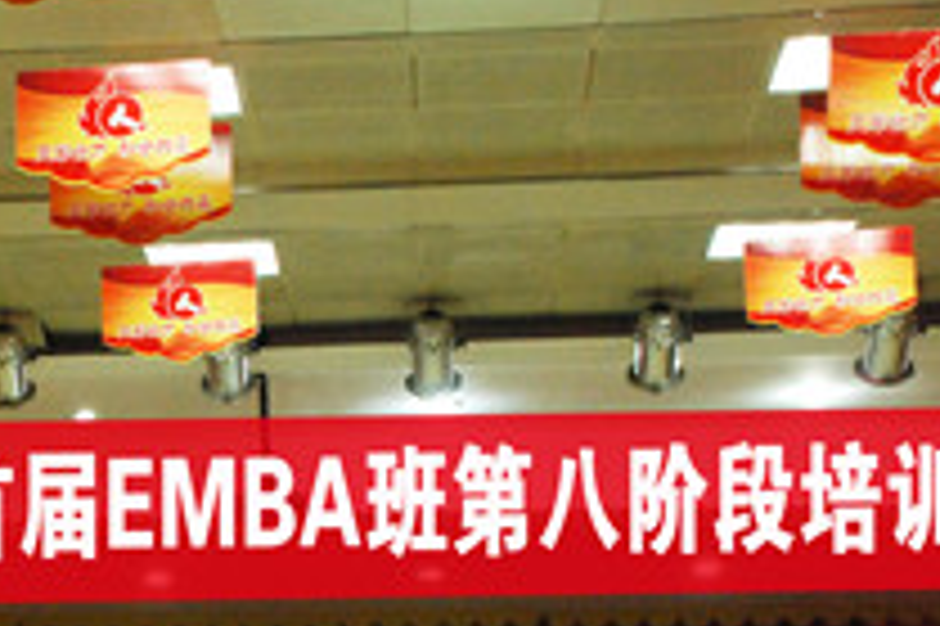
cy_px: 694
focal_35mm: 115
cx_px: 67
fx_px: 3000
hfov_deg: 17.5
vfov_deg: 11.7
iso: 1600
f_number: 7.1
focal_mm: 32
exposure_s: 1/25
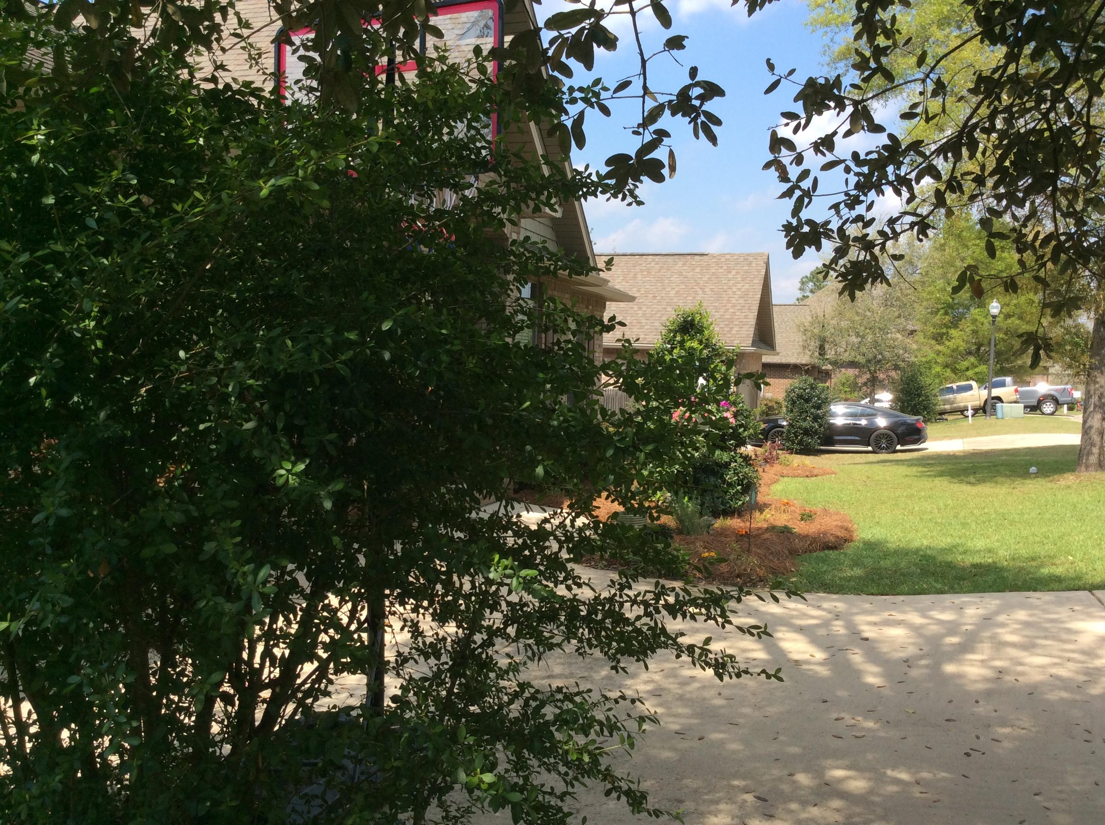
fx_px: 1020
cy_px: 412
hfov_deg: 56.9
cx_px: 552
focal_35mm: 32
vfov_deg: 44.1
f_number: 2.4
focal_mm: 3.3
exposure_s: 1/817
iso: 32
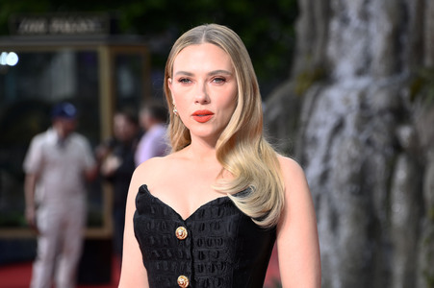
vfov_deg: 4.6
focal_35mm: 300
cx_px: 217
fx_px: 3614
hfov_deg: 6.9
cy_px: 144
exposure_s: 1/200
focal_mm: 300
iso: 640
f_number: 8
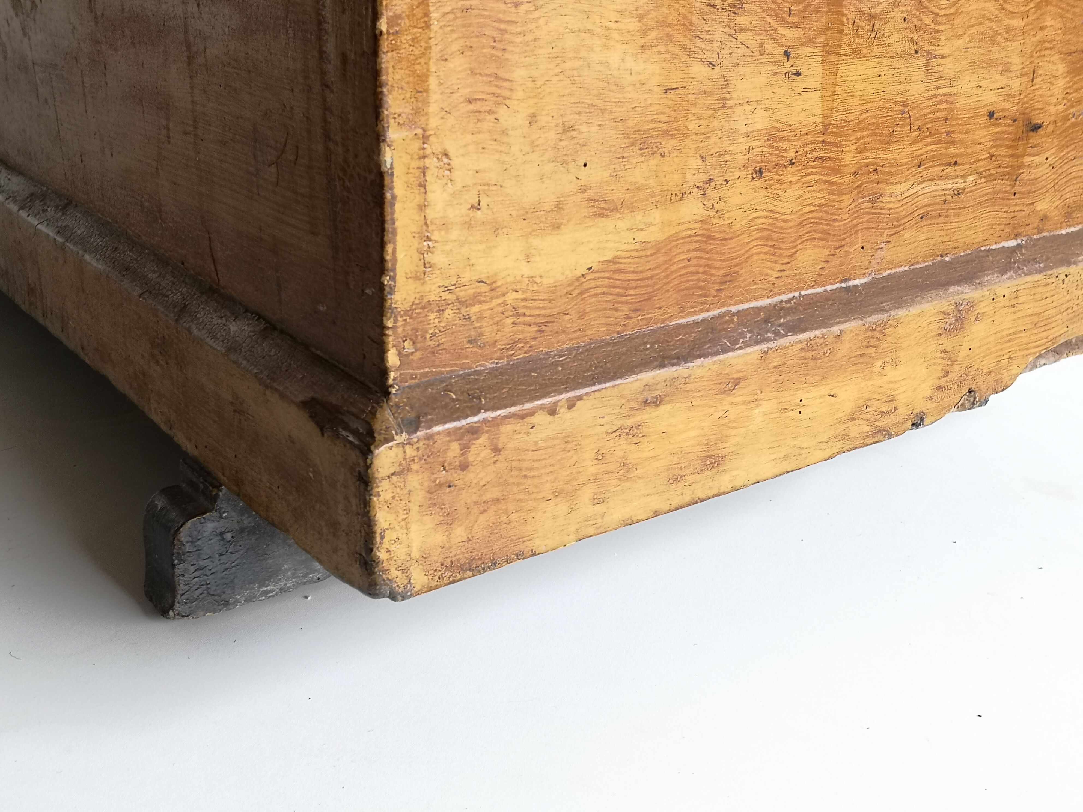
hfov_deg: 45.8
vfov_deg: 35.1
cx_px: 542
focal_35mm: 41
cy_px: 406
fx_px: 1283
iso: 64
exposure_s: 1/50
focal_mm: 3.95
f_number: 1.8
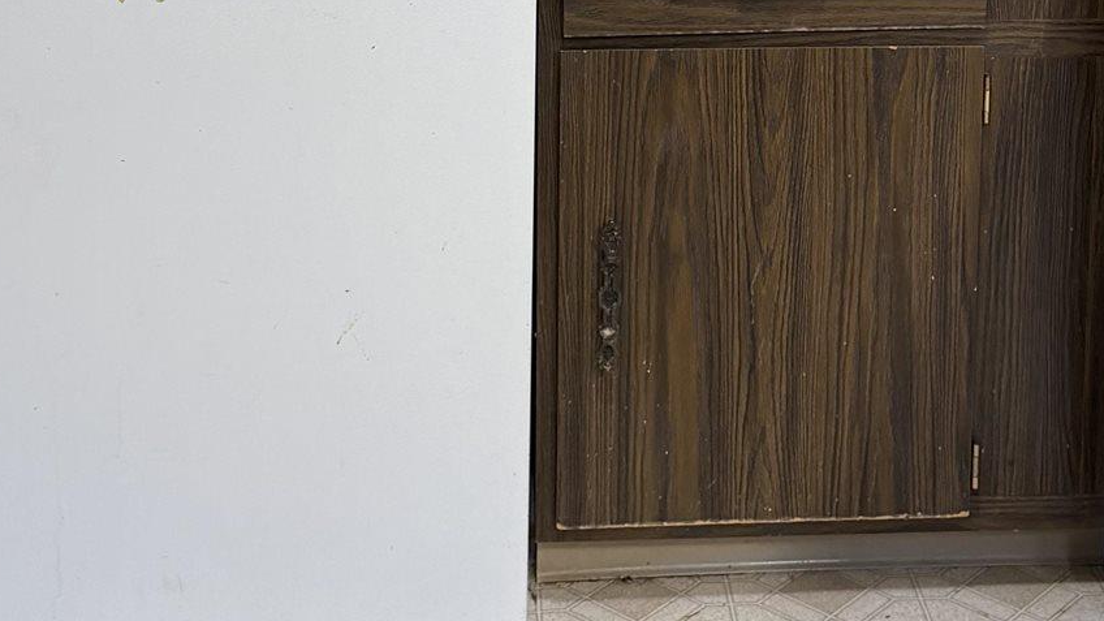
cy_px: -191
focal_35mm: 71
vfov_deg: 16.1
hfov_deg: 29.7
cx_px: 647
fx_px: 2078
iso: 200
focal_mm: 6.76
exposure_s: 1/60
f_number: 1.78
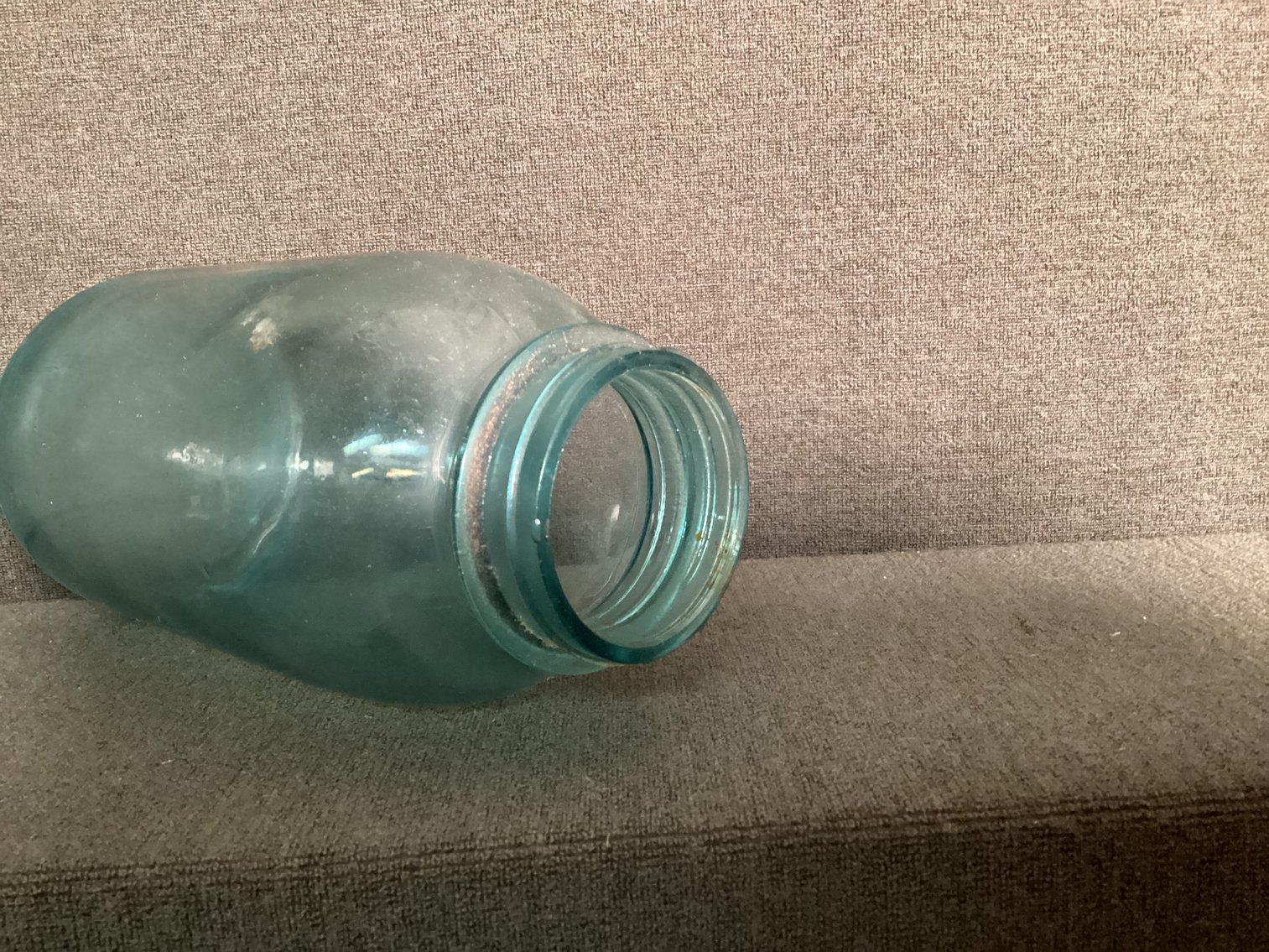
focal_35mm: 31
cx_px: 634
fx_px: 1137
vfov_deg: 45.4
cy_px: 476
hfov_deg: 58.3
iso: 640
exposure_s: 1/24
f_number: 2.4
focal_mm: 3.3
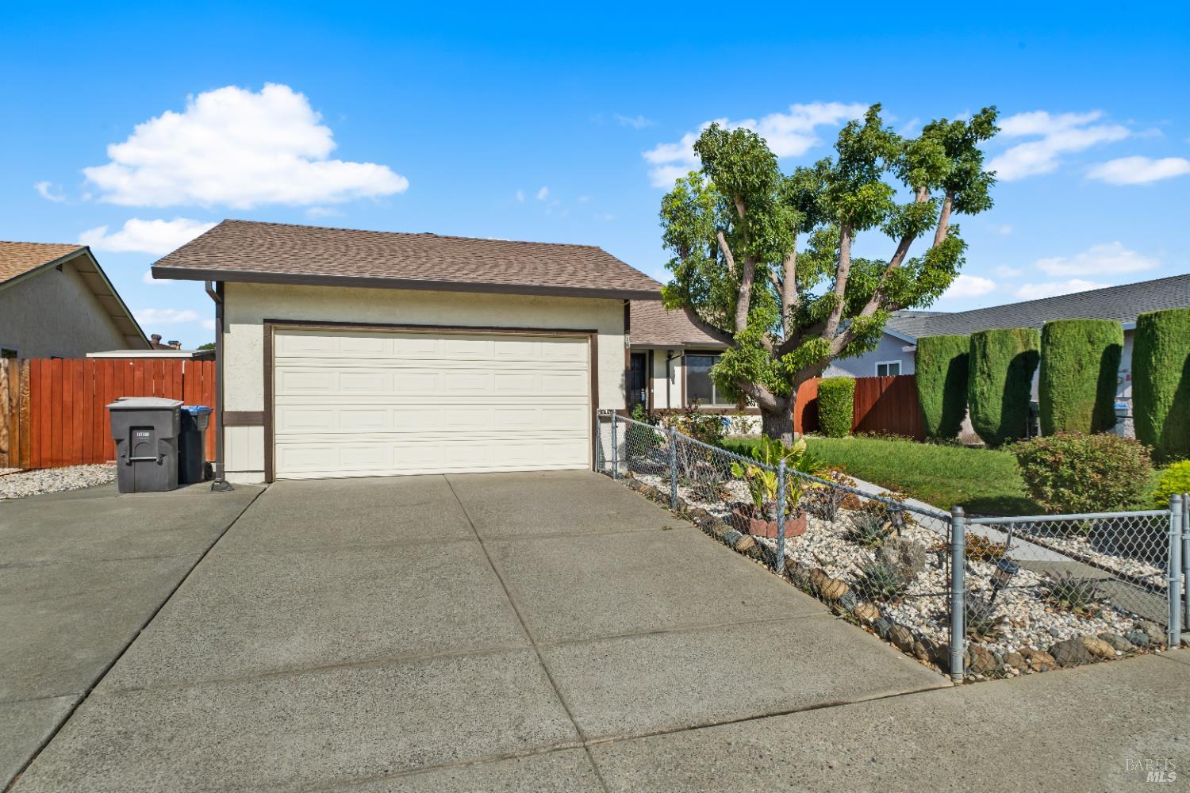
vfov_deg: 64.6
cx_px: 595
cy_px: 396
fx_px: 628
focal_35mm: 19
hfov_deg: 86.9
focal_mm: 12.6
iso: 160
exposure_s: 1/500
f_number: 5.6
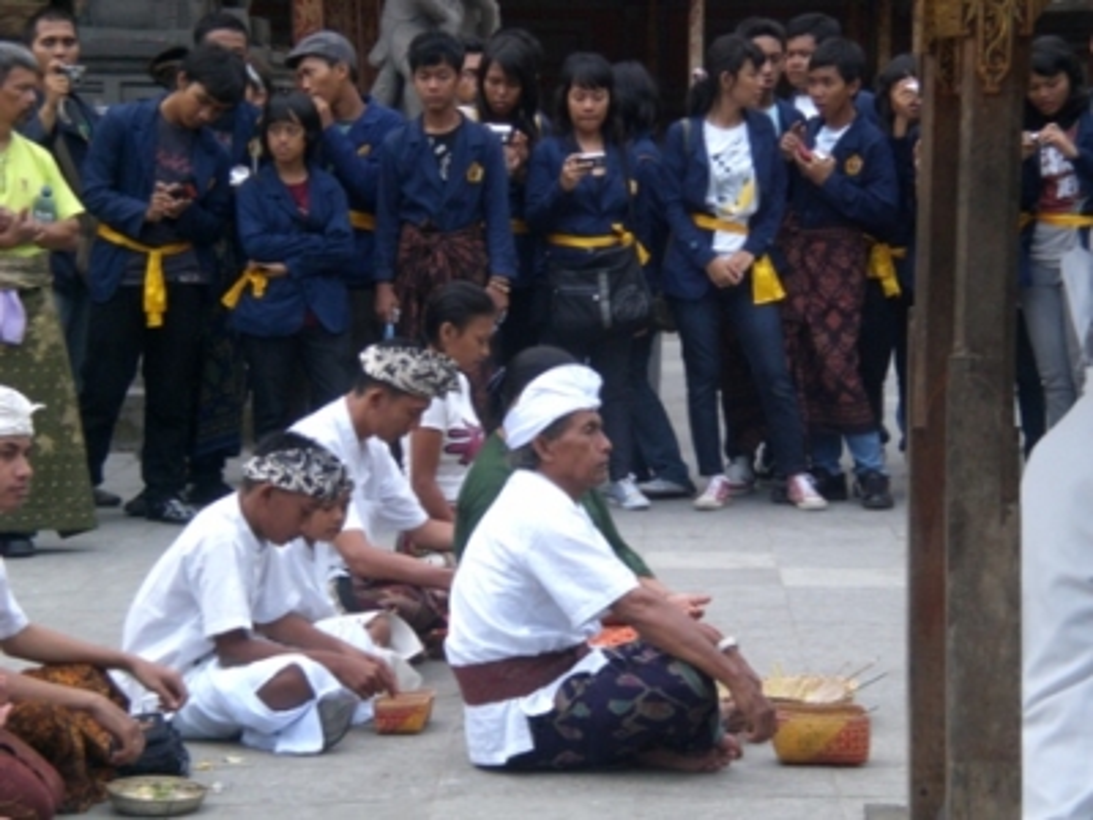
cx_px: 546
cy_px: 410
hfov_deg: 17.3
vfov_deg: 13.0
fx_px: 3600
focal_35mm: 114
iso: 200
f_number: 5.9
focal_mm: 18.9
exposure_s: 1/80
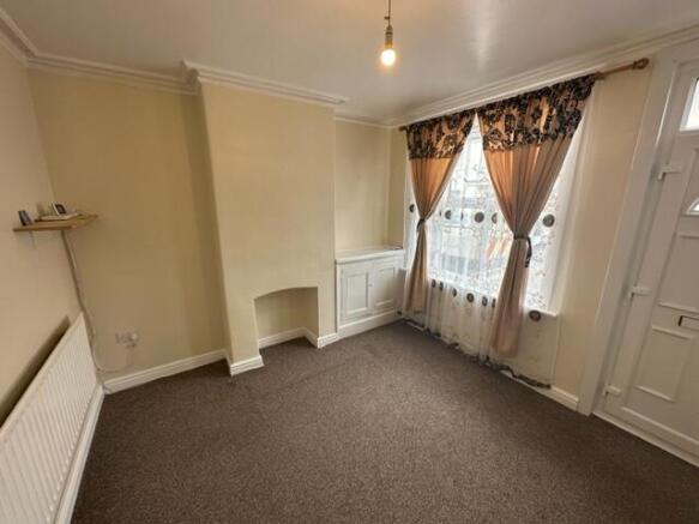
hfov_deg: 102.1
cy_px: 262
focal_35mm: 14
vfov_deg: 85.7
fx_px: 283
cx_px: 350
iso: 50
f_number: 2.2
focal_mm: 2.22
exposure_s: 1/99
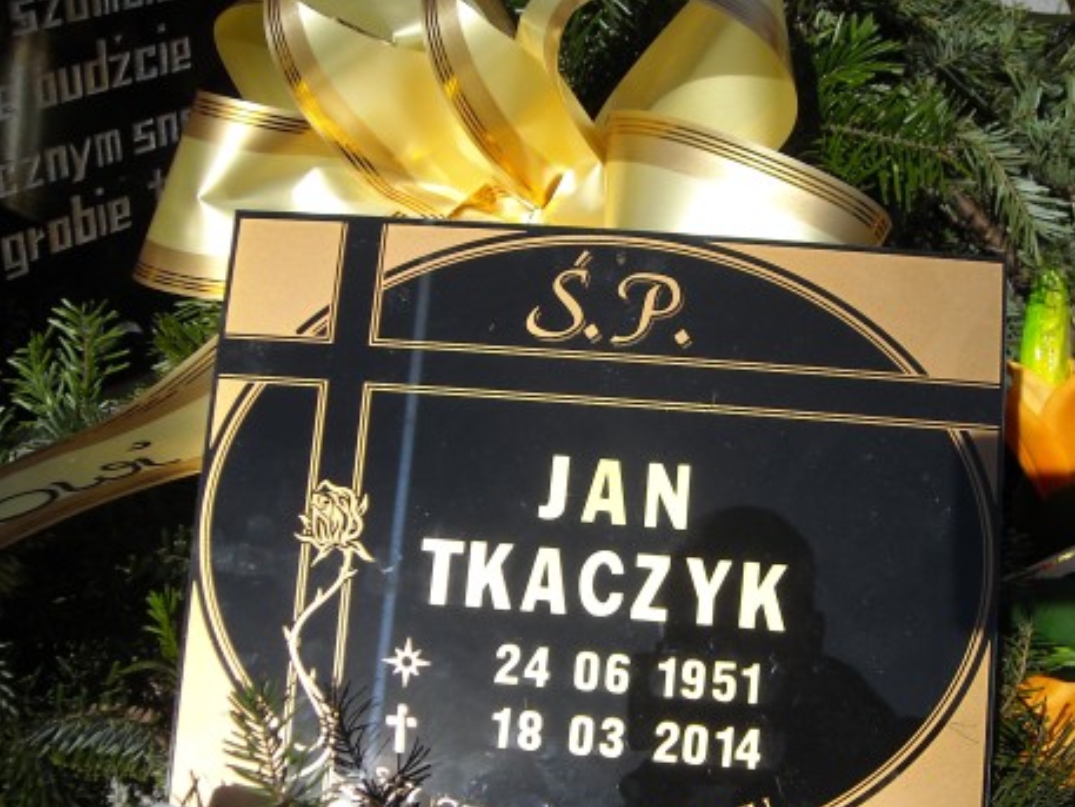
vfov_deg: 29.7
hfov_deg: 38.8
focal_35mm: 49
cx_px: 602
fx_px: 1522
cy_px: 449
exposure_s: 1/419
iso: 64
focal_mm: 5.7
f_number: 5.6
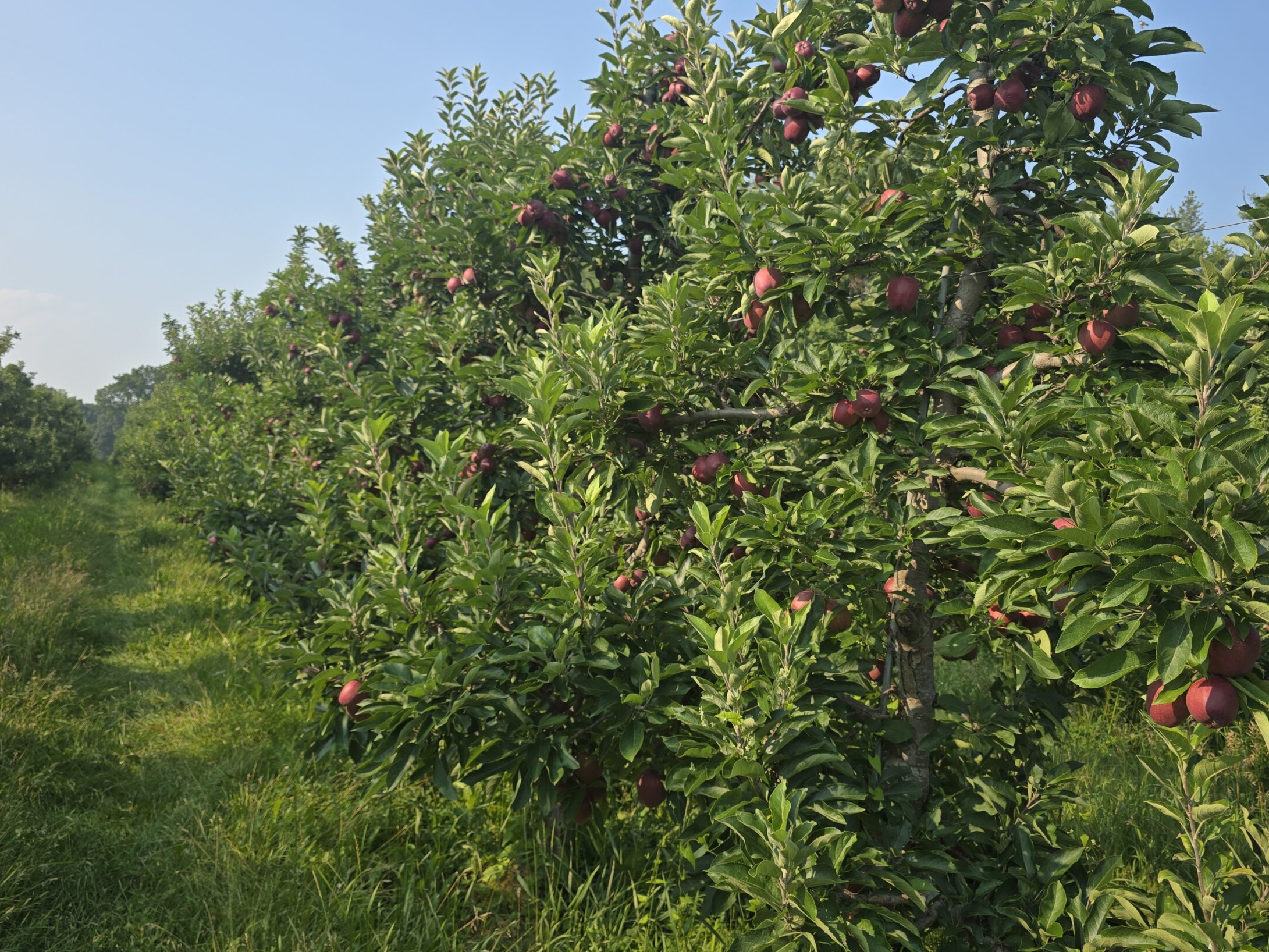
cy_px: 463
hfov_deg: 65.3
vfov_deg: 51.4
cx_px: 657
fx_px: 990
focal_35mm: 27
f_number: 1.7
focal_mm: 6.3
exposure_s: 1/462
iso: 12
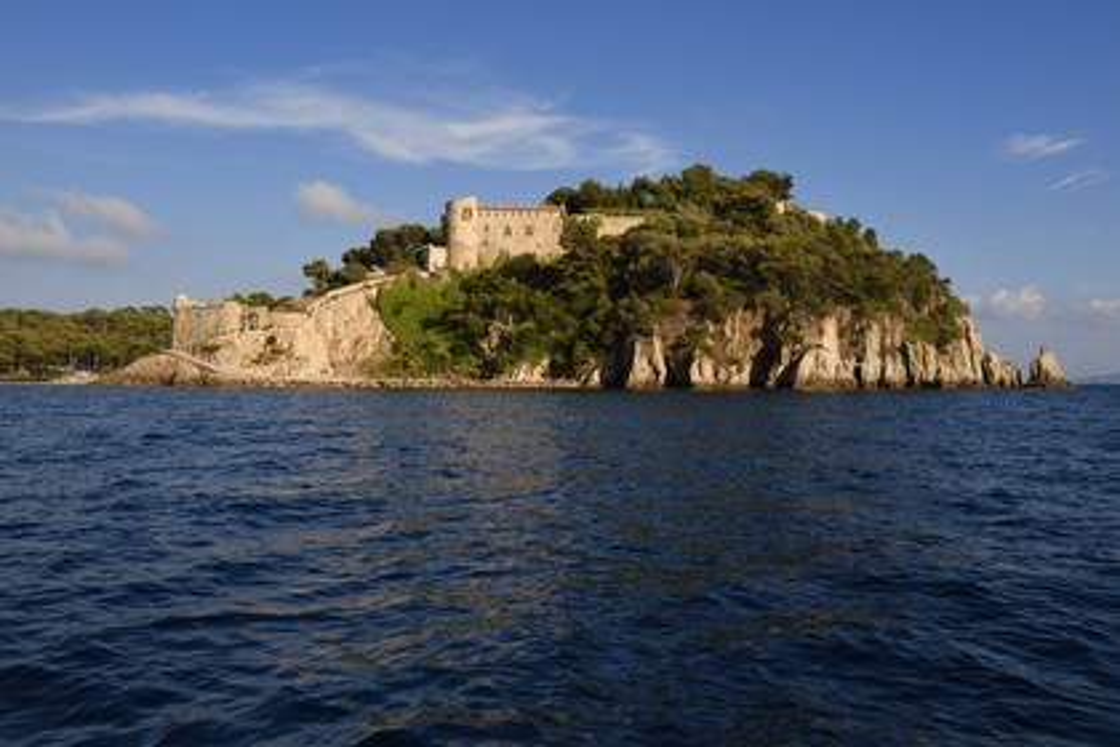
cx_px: 560
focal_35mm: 29
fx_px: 902
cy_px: 374
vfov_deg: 45.0
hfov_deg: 63.7
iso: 200
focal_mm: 29
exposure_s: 1/400
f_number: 11
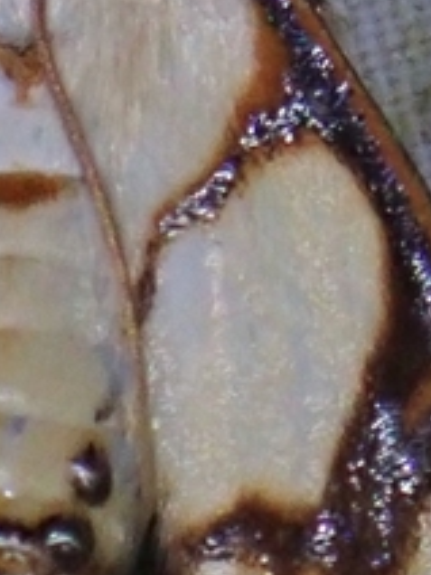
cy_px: 193
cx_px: 0
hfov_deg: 3.6
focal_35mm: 409
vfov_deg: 4.8
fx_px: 6790
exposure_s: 1/500
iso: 400
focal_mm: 18
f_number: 6.3
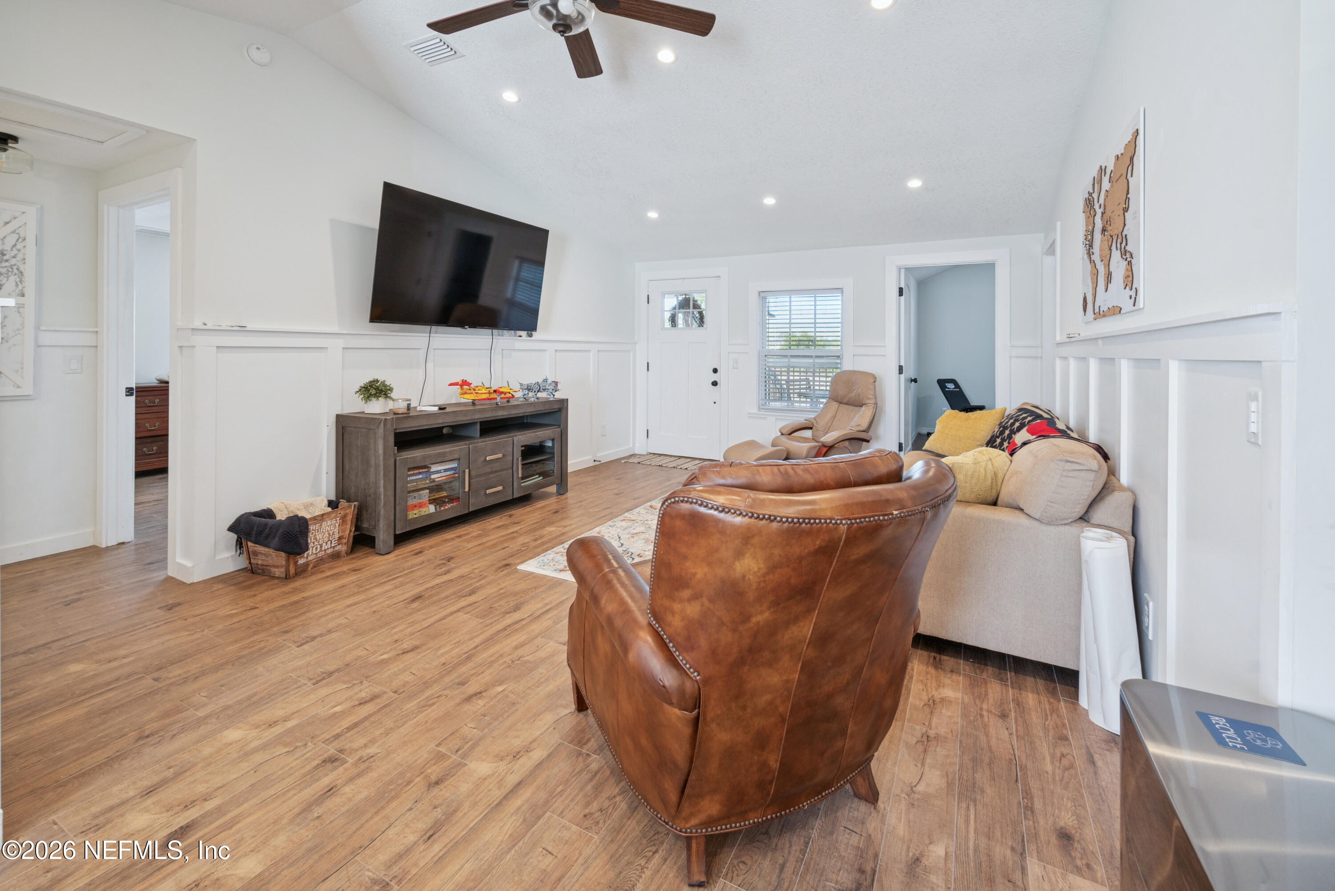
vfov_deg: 81.2
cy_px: 446
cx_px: 668
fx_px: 519
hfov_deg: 104.2
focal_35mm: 14
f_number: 8
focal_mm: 14
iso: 400
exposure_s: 1/25
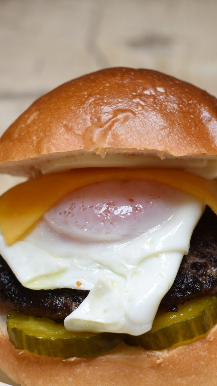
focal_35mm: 96
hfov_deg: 12.6
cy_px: 211
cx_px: 135
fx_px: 982
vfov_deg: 22.2
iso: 200
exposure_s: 1/80
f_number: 5
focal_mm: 32
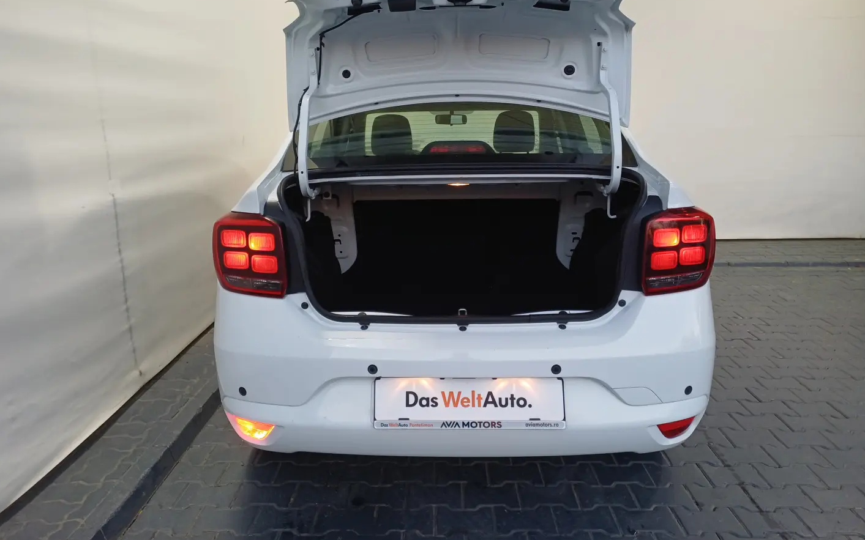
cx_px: 431
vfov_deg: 45.7
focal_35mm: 27
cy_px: 213
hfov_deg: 68.4
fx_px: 636
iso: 50
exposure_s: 1/50
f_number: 1.8
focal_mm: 4.65
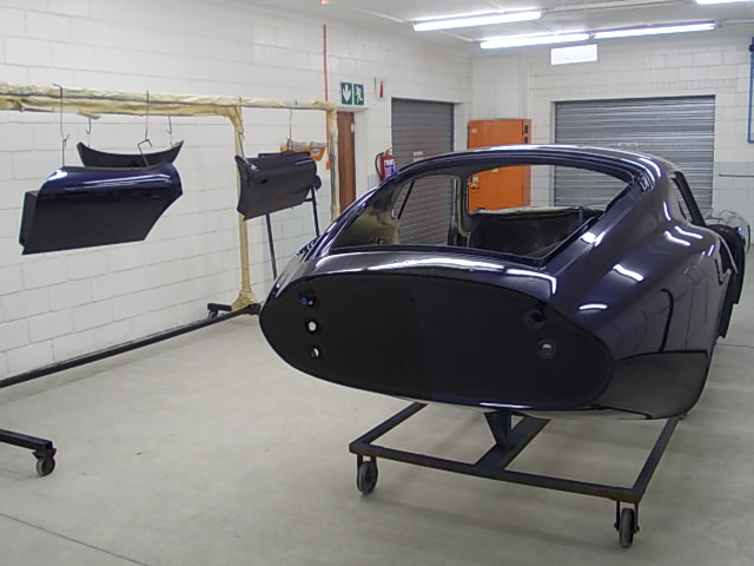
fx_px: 828
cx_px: 377
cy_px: 283
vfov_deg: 37.7
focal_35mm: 38
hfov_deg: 49.0
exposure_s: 1/30
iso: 160
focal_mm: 5.3
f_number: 3.1
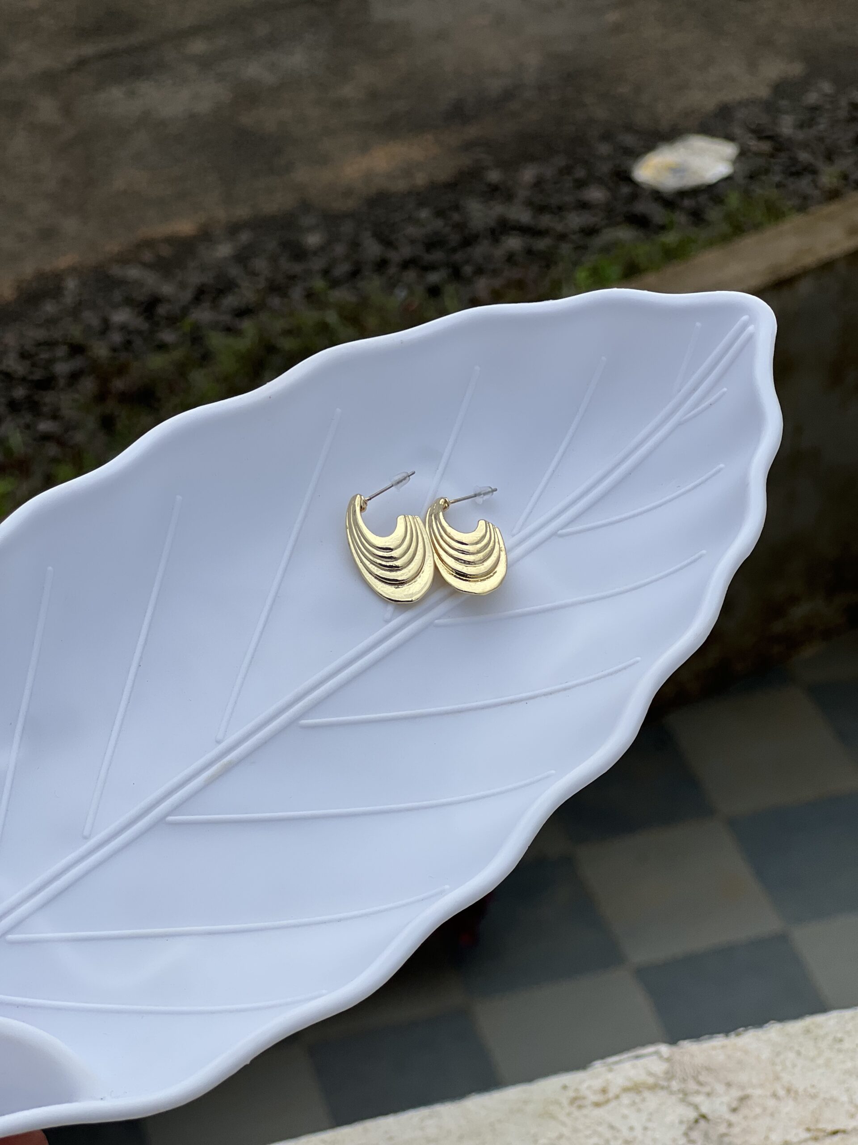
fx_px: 2545
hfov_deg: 19.1
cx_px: 429
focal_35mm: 77
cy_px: 572
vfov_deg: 25.3
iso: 32
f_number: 2.8
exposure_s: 1/485
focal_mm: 9
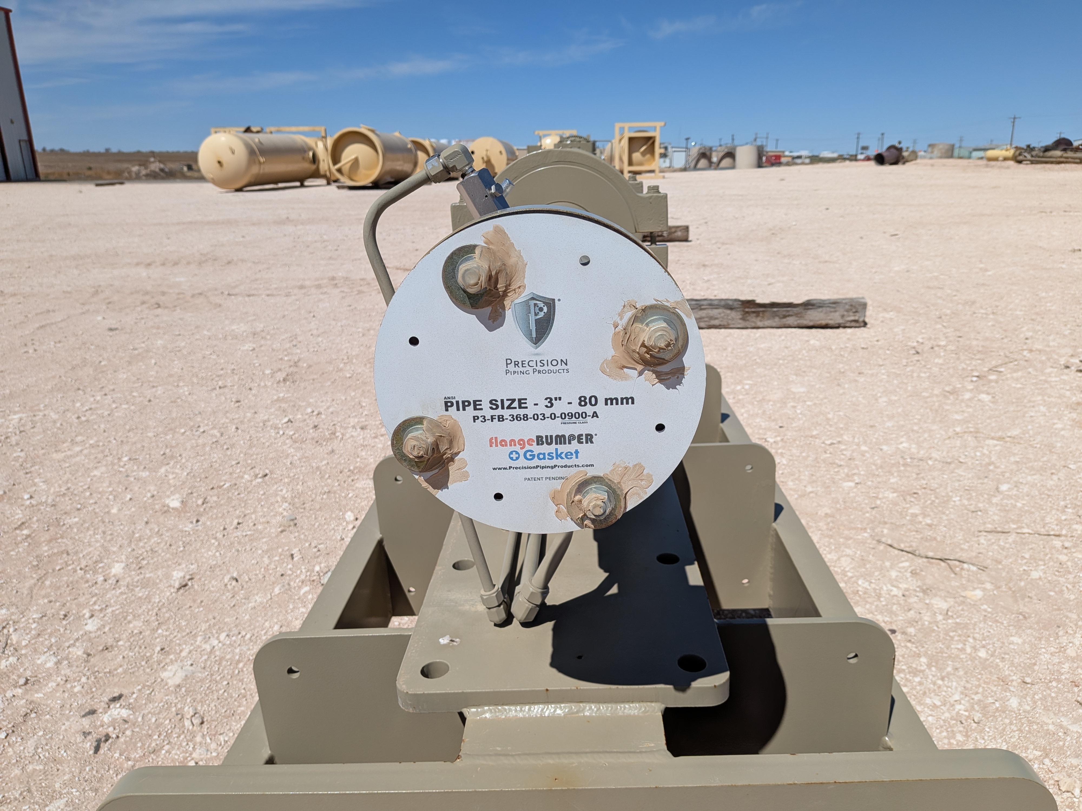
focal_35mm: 24
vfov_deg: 56.8
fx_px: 750
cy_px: 406
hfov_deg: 71.6
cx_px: 541
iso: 43
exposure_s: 1/4016
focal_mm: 4.53
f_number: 1.7
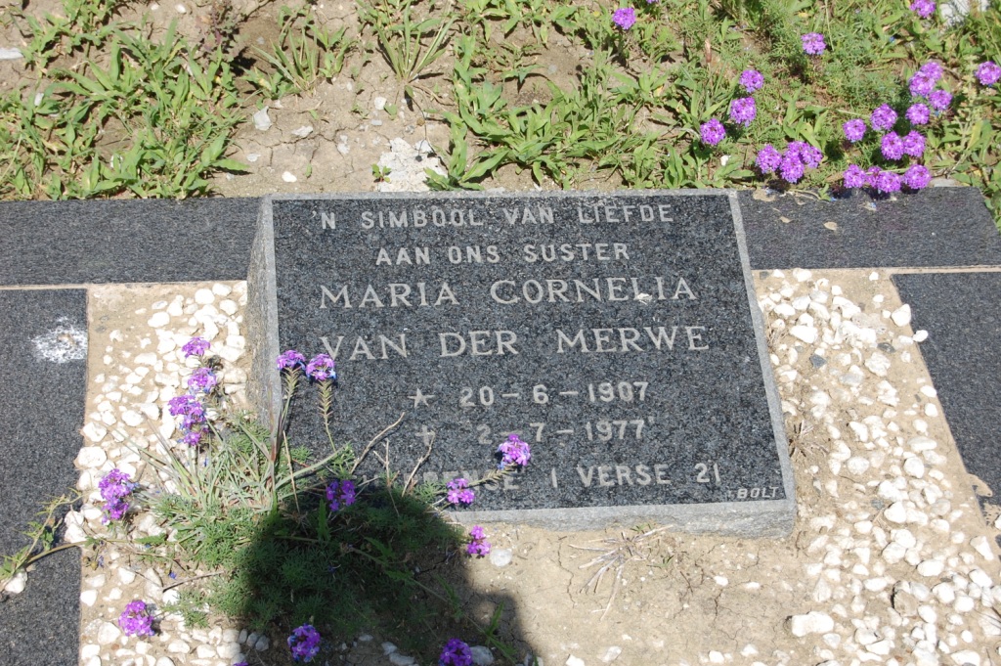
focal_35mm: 82
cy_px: 333
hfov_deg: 24.6
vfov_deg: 16.5
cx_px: 500
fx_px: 2292
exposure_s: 1/320
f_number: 9
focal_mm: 55
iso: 200
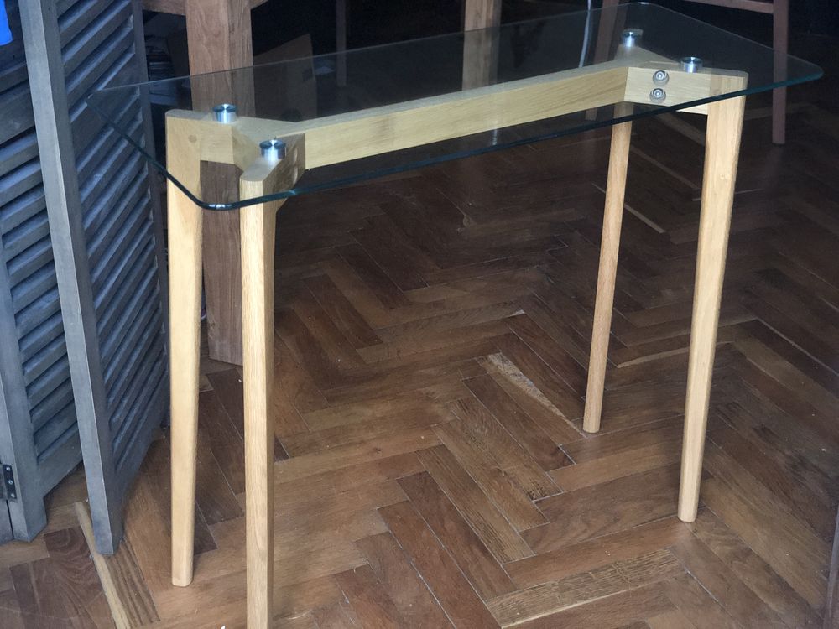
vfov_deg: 28.0
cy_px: 314
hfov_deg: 36.8
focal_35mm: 52
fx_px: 1260
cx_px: 420
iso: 250
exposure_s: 1/8
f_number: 2.4
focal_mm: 6
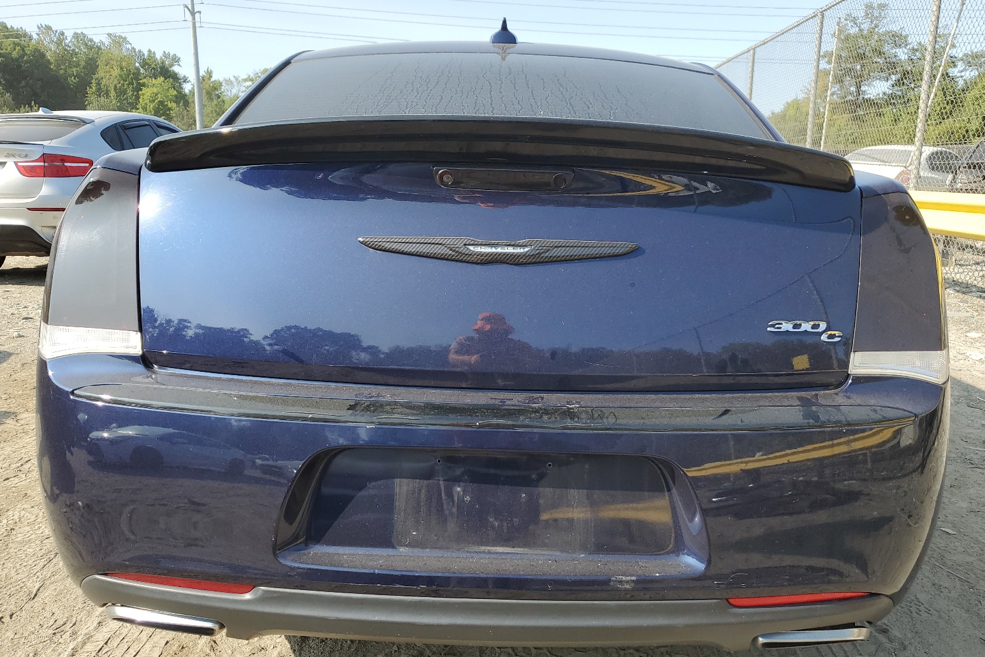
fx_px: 766
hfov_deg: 65.5
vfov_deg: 46.3
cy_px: 364
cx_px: 499
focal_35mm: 28
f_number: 1.5
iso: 50
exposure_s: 1/1250
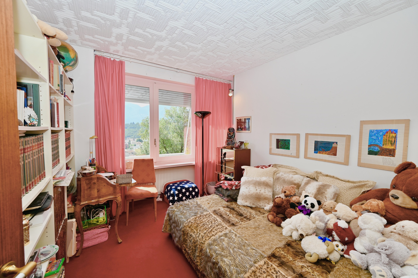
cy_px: 139
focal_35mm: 14
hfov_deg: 102.3
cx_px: 209
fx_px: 168
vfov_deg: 79.1
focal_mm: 14.5
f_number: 6.3
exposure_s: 1/125
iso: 100
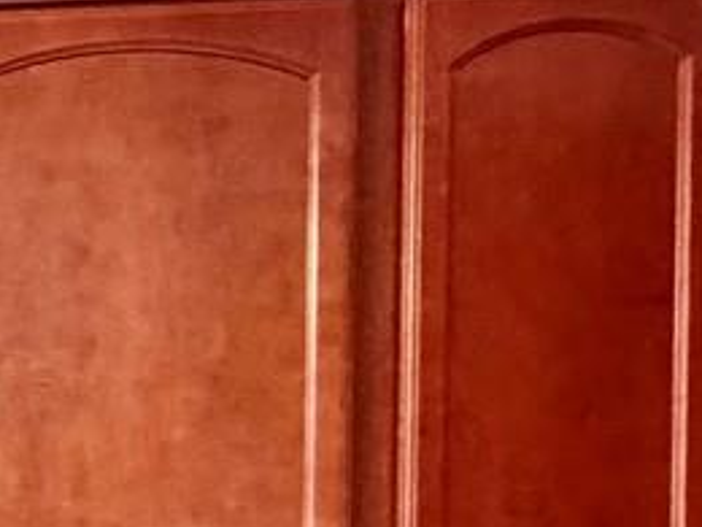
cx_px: -608
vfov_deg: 15.6
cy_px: 830
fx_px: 1744
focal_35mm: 86
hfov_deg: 17.7
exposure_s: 1/54
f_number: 2.2
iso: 500
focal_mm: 2.22
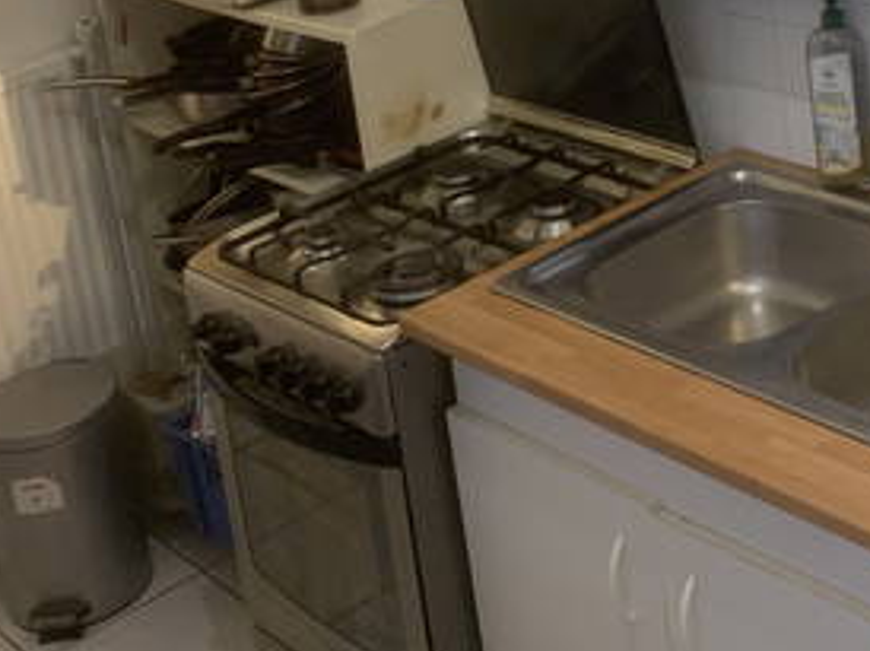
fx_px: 1883
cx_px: 695
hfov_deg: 25.6
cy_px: -162
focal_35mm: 75
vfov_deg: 18.4
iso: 160
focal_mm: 4.25
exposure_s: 1/50
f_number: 1.8
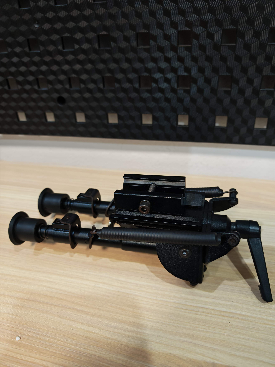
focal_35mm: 24
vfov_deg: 71.6
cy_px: 184
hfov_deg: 56.8
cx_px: 138
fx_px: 254
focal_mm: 6.83
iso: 250
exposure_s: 1/33
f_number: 2
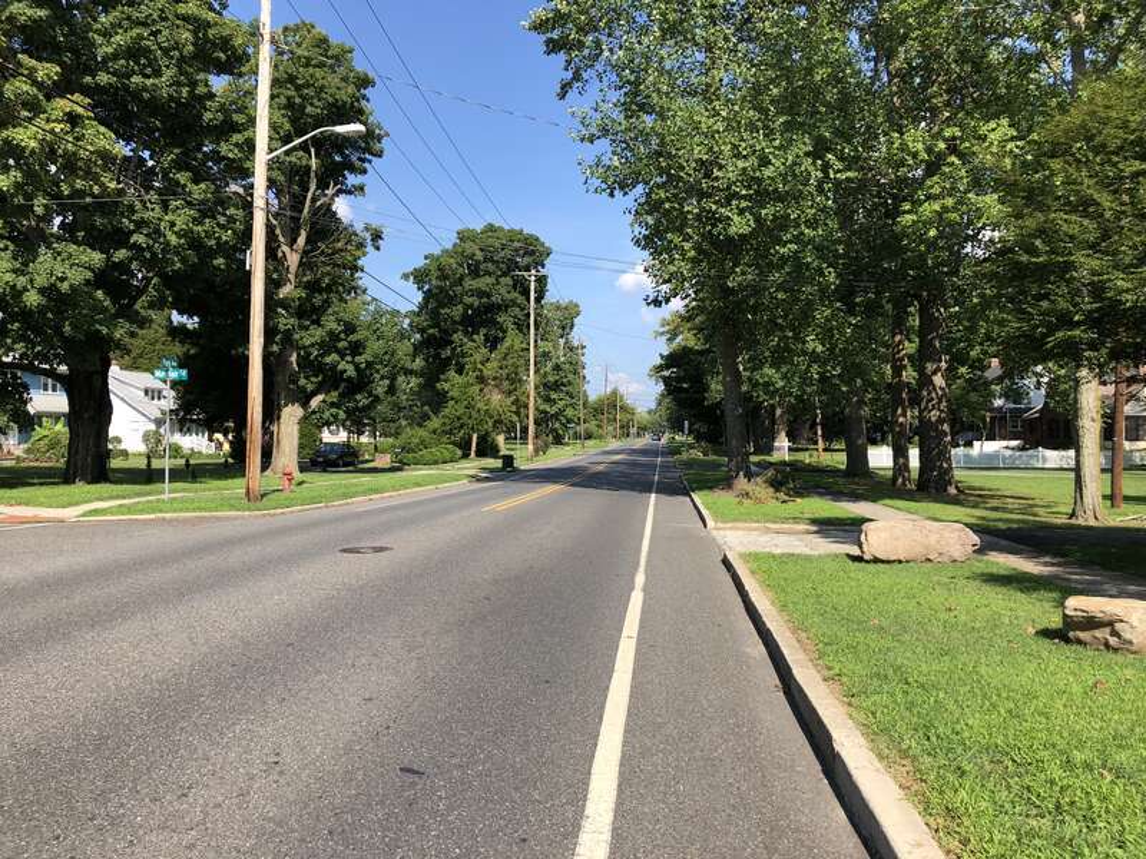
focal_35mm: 28
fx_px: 927
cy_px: 430
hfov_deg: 63.4
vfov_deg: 49.7
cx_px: 573
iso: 20
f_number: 1.8
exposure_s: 1/1130
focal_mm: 4
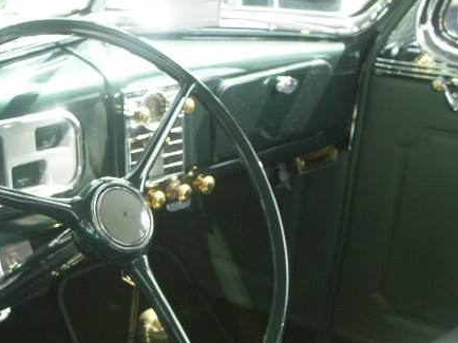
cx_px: 123
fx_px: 780
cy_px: 212
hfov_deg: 32.2
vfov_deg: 24.7
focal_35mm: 59
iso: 64
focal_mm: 10.2
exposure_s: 1/60
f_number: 3.2
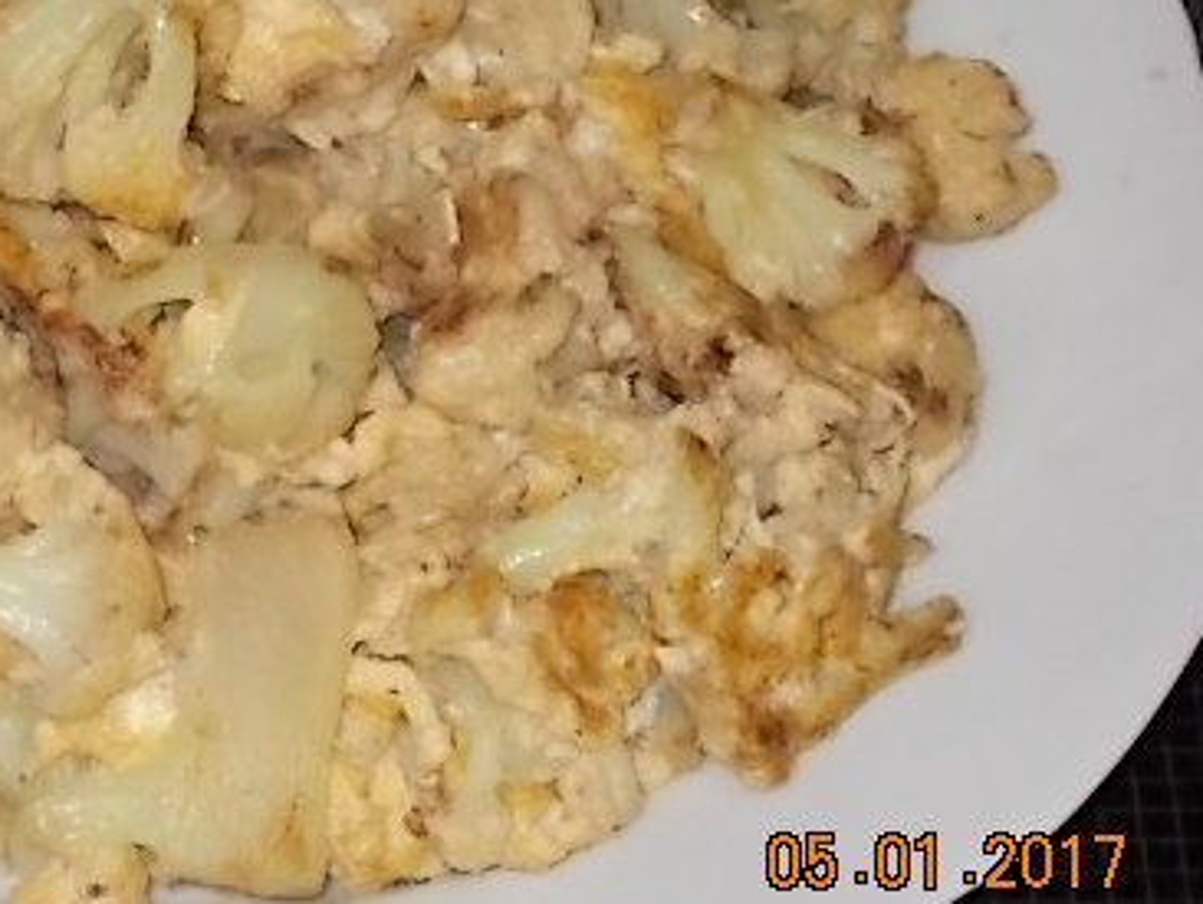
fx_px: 6016
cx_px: 181
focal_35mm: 173
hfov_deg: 11.4
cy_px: 260
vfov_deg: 8.6
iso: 200
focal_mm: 17.6
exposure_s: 1/60
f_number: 5.5
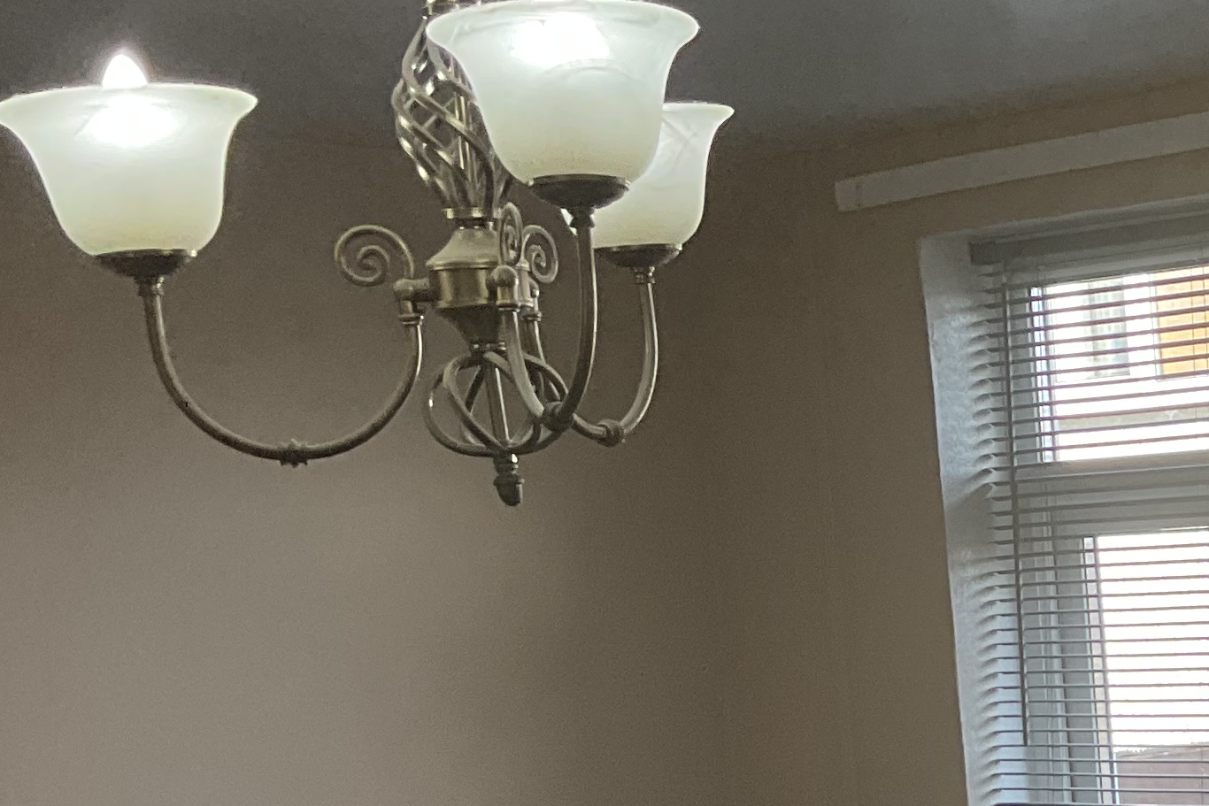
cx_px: 1573
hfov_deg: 20.8
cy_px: 856
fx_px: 2989
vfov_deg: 15.0
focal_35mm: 89
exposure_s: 1/100
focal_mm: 3
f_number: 1.8
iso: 25
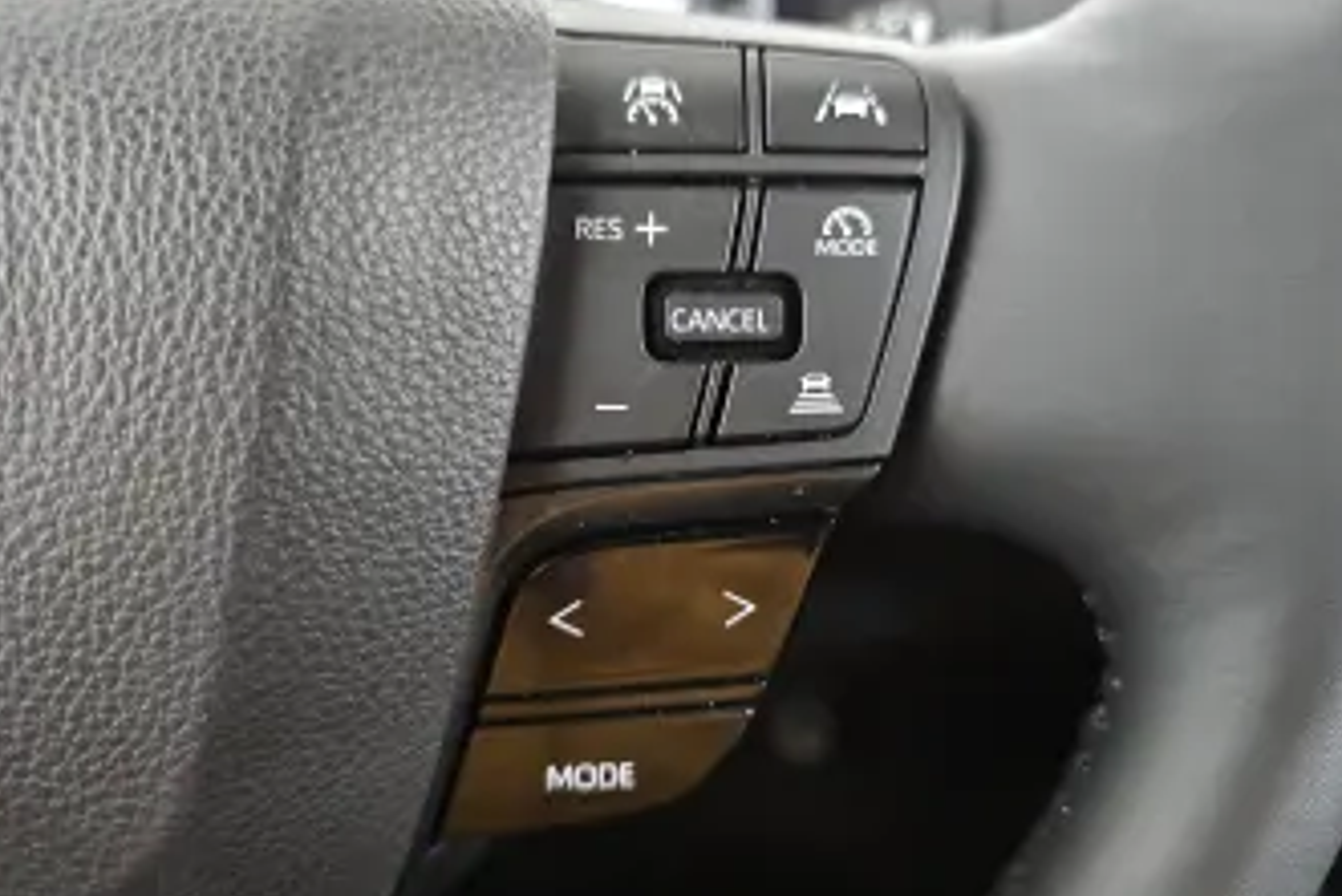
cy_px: 462
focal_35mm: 26
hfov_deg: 69.3
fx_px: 970
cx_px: 701
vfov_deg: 49.6
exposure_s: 1/25
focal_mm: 6.3
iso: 1250
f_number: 1.7
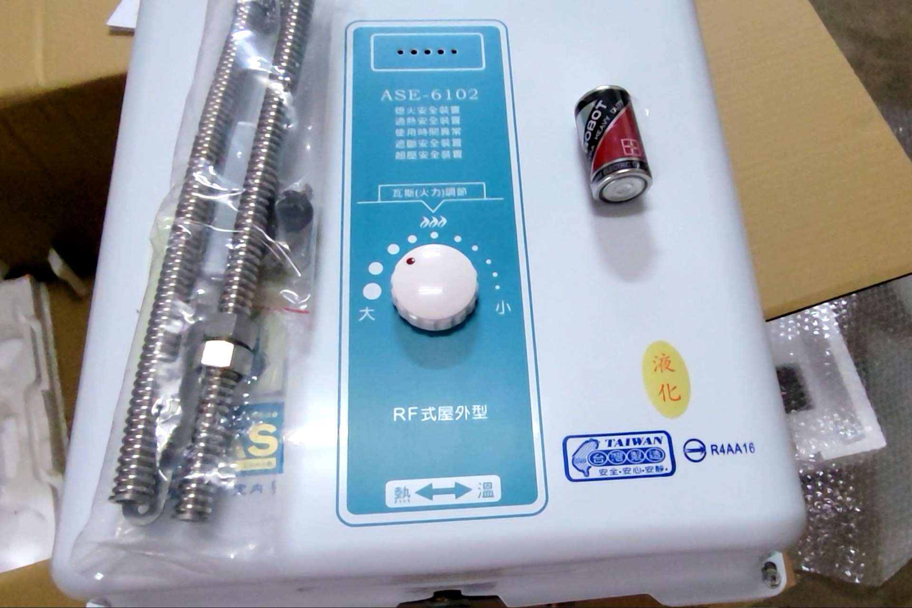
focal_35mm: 51
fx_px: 1292
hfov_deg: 38.9
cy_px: 304
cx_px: 456
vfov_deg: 26.5
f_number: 3.6
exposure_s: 1/100
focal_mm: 34.3
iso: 400
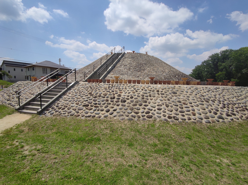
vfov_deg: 78.0
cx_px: 124
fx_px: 115
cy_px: 92
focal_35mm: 16
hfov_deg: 94.5
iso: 100
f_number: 2.2
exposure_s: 1/1552
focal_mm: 2.35
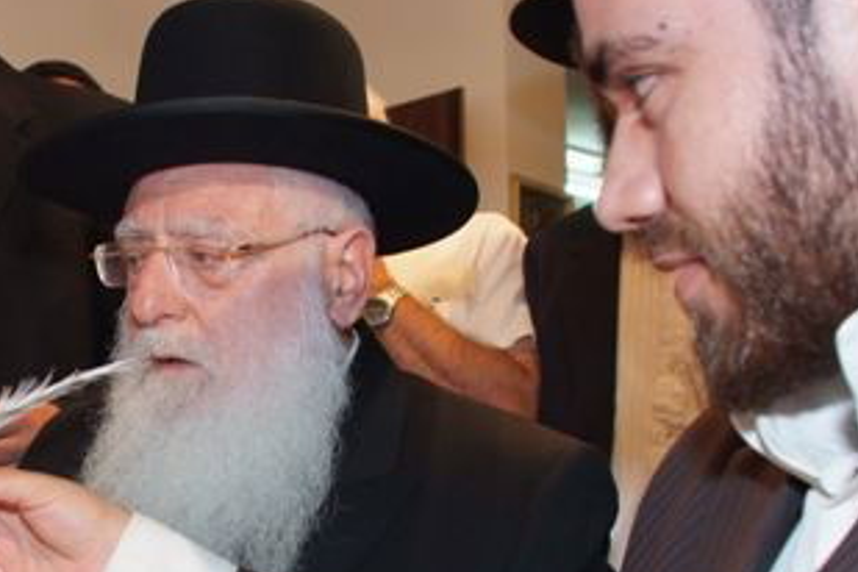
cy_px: 536
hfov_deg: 34.5
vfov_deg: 23.4
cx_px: 164
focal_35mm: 56
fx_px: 1335
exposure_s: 1/60
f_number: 4
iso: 800
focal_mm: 18
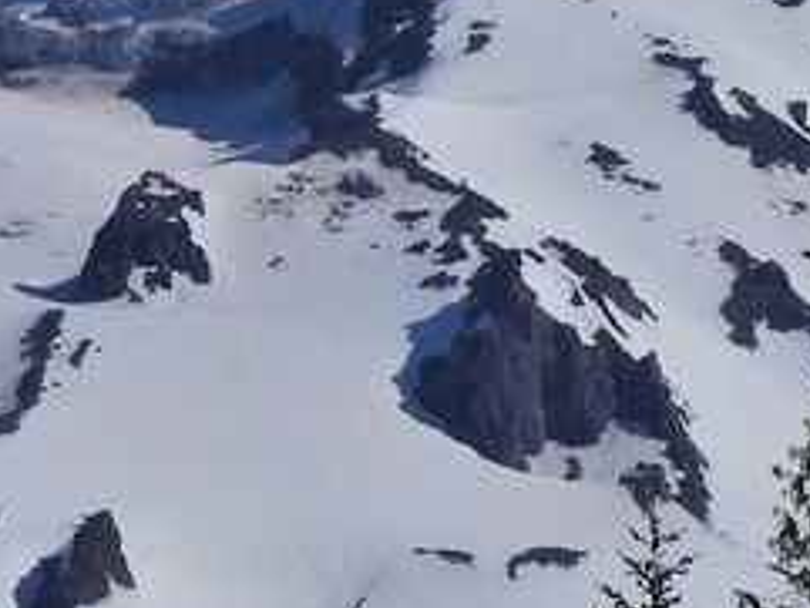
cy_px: -423
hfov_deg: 2.2
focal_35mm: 904
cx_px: 47
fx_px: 21164
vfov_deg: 1.6
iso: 100
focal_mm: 30.3
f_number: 7.1
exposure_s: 1/1600
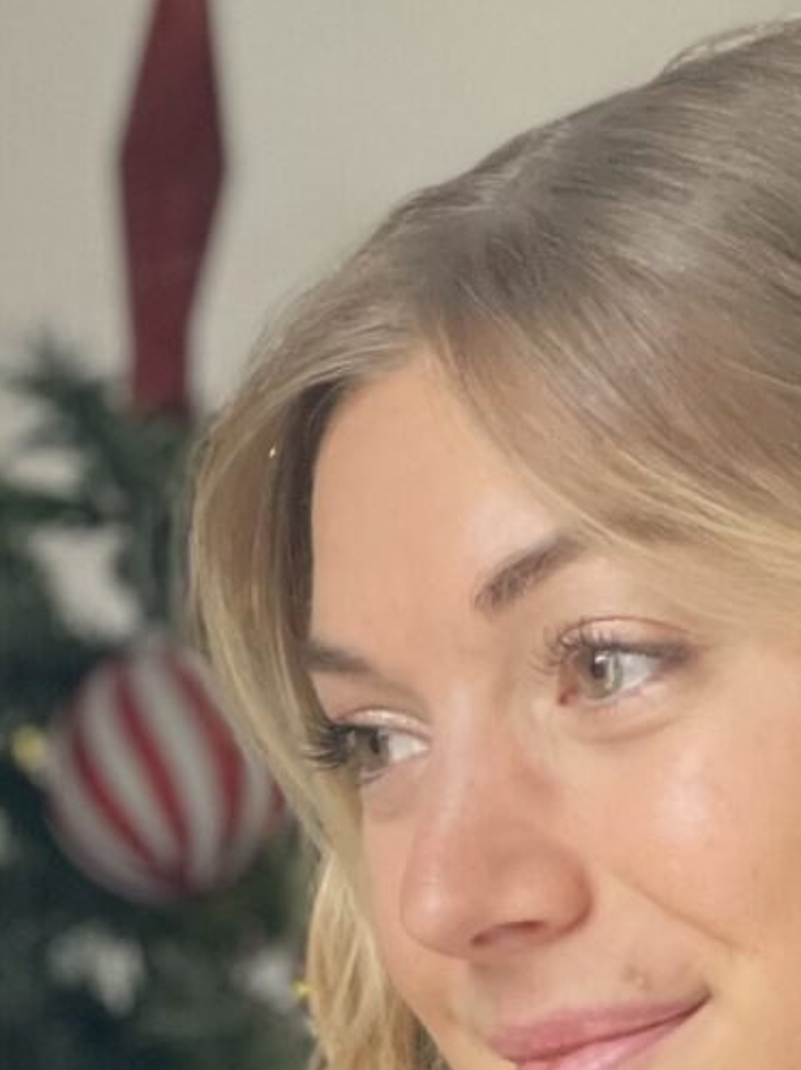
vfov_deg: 8.9
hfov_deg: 6.9
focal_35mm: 214
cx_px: 784
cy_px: 1781
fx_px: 6608
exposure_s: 1/117
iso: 250
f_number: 2
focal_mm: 6
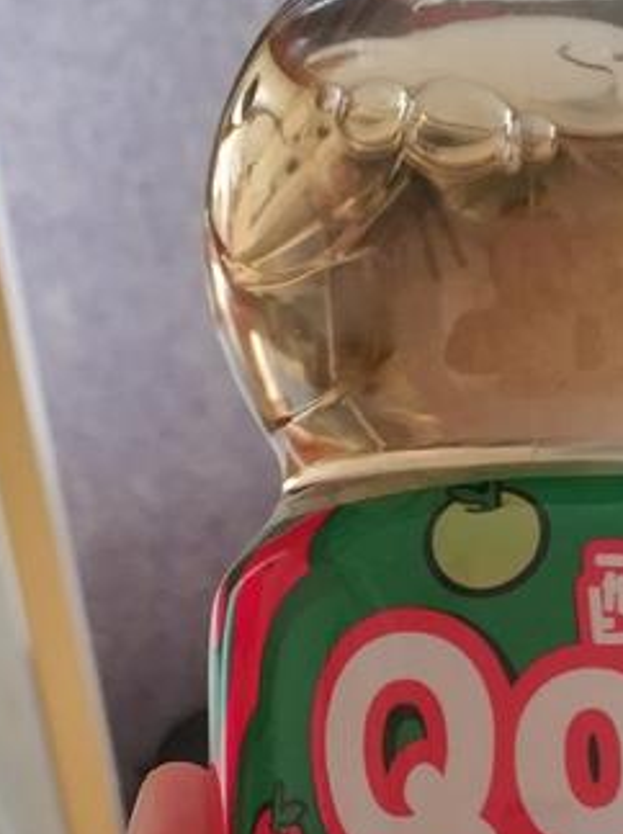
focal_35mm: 99
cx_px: 445
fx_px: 2382
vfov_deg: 19.3
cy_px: 835
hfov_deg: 14.9
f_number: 2
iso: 583
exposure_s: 1/17
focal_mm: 4.5
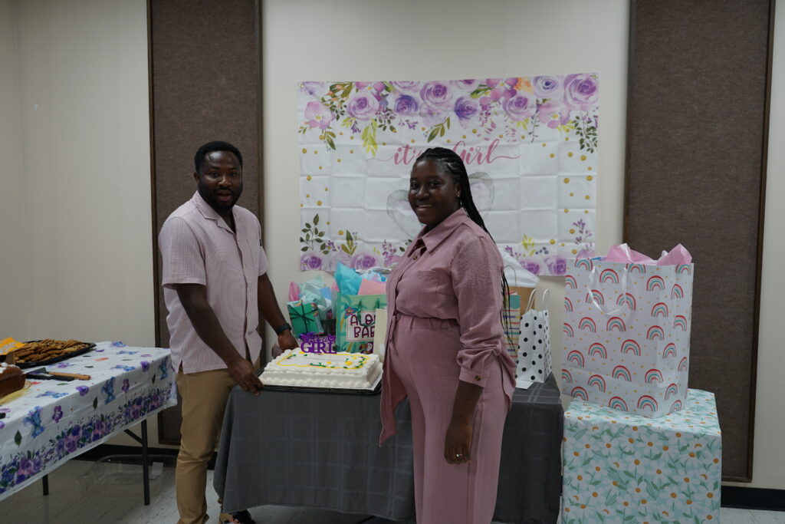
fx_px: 632
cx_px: 392
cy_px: 262
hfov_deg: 63.7
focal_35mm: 29
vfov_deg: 45.0
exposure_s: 1/60
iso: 200
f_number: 4
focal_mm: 29
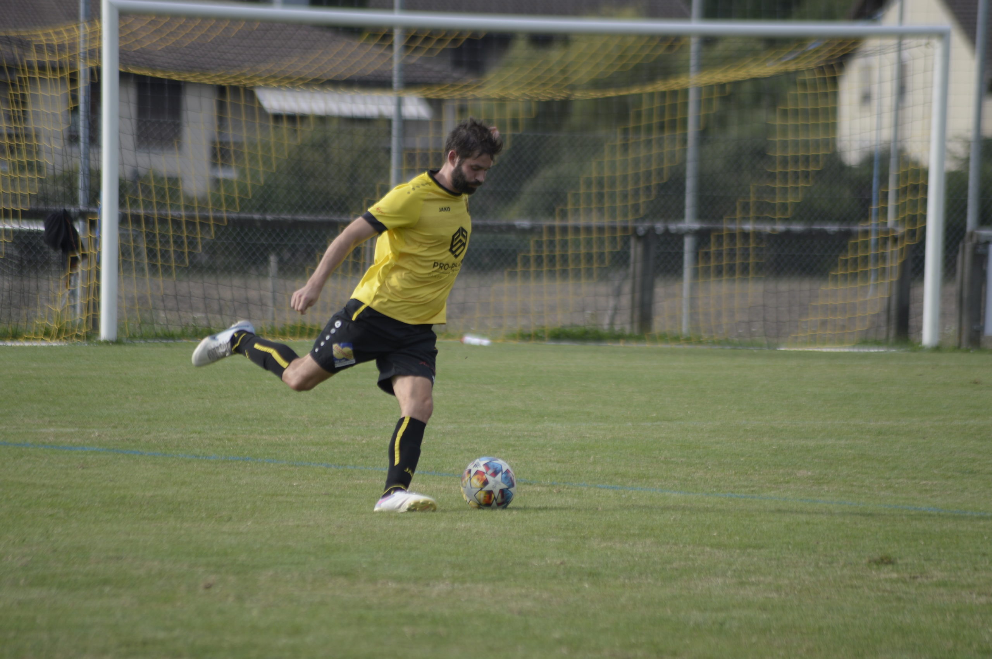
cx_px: 496
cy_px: 330
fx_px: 8258
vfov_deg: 4.6
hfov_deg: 6.9
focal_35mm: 300
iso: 280
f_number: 5.6
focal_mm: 300
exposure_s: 1/640
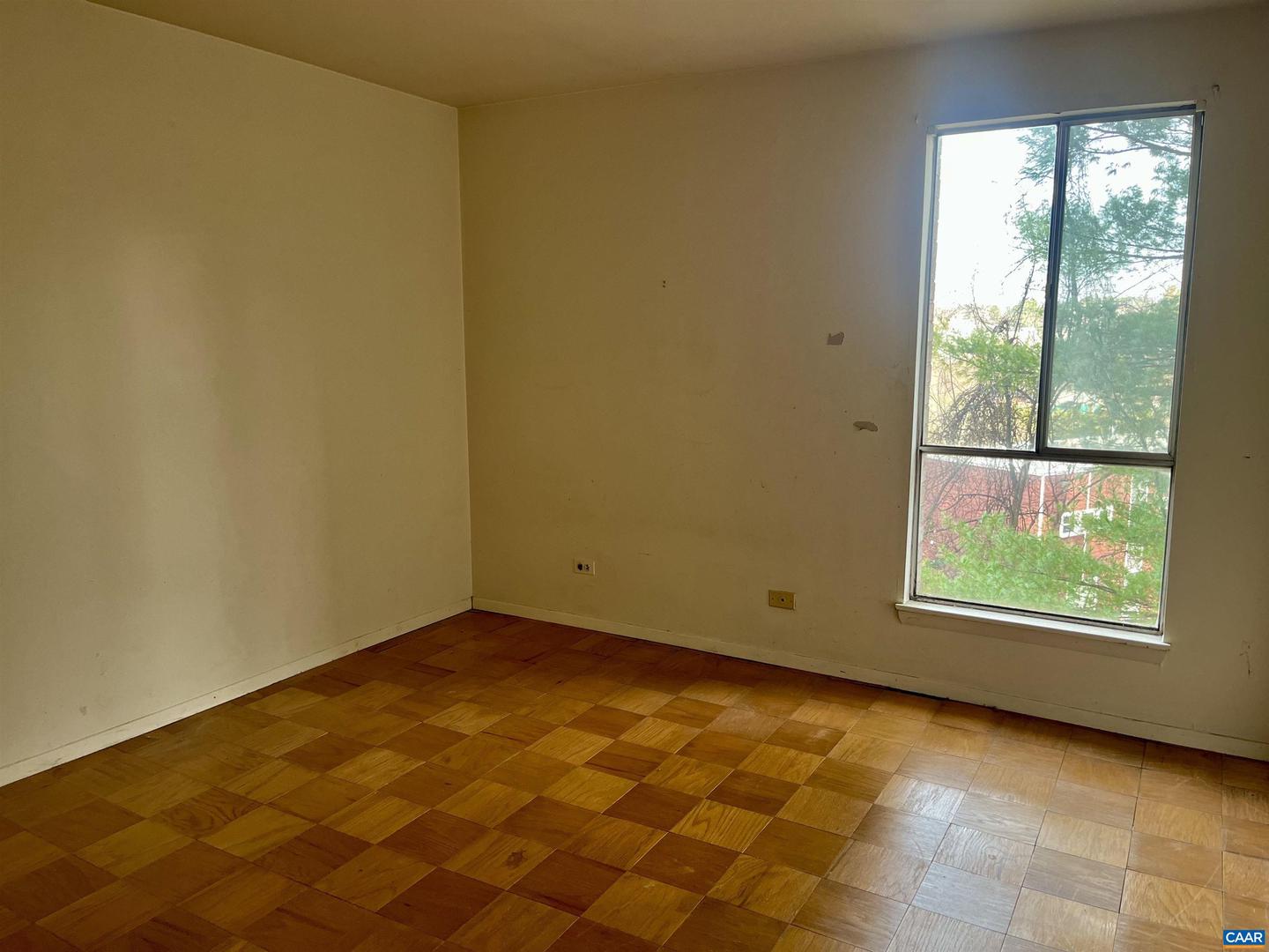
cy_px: 476
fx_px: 953
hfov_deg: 67.3
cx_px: 634
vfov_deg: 53.1
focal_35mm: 26
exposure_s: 1/122
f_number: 1.6
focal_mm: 5.1
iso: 125
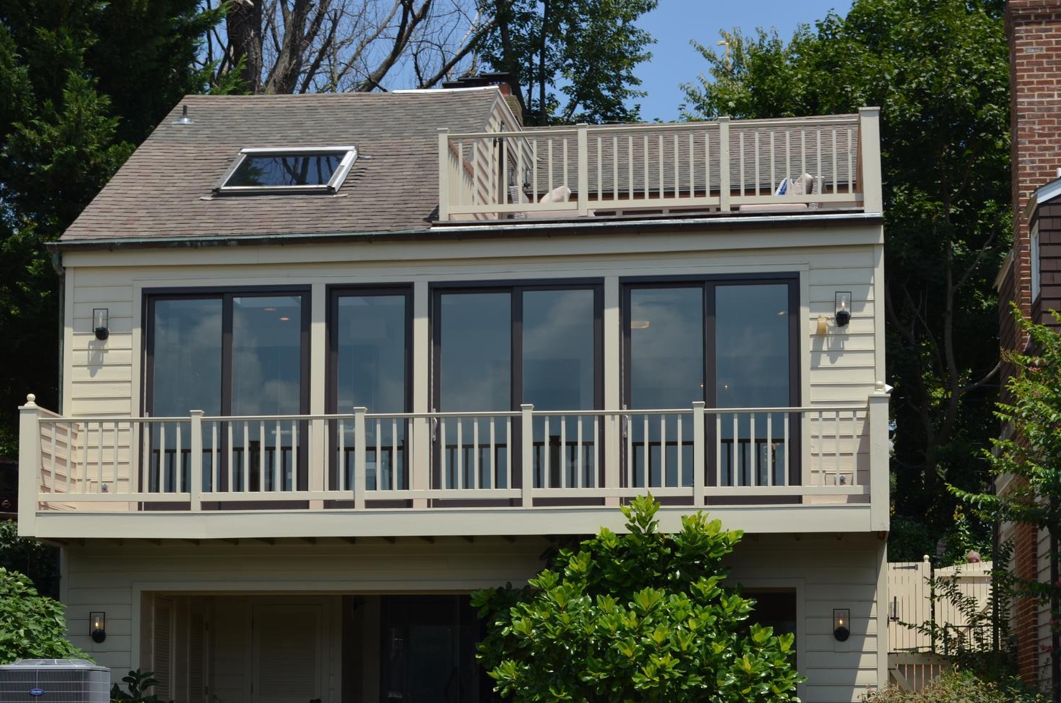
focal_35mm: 83
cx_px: 432
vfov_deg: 16.3
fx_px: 2441
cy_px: 482
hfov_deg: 24.5
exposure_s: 1/250
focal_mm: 40
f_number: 8
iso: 100
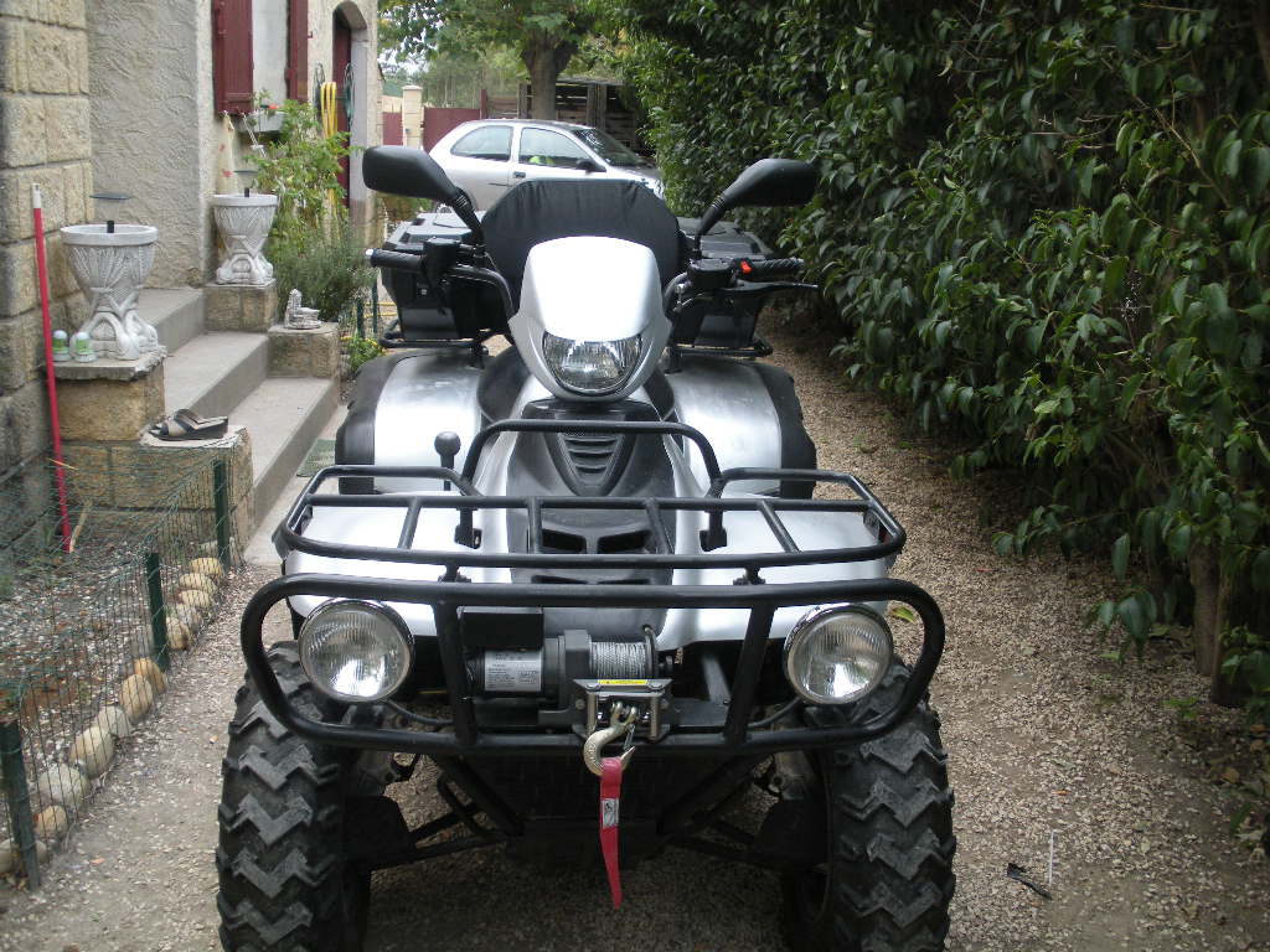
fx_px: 1321
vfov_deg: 39.7
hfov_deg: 51.4
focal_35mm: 36
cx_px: 635
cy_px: 476
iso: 138
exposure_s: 1/58.5
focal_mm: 6.3
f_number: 3.5
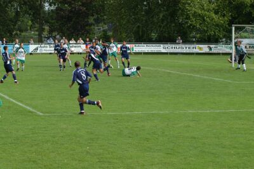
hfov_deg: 17.1
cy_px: 84
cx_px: 127
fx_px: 846
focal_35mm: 120
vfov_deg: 11.4
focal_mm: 80
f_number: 8
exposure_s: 1/250
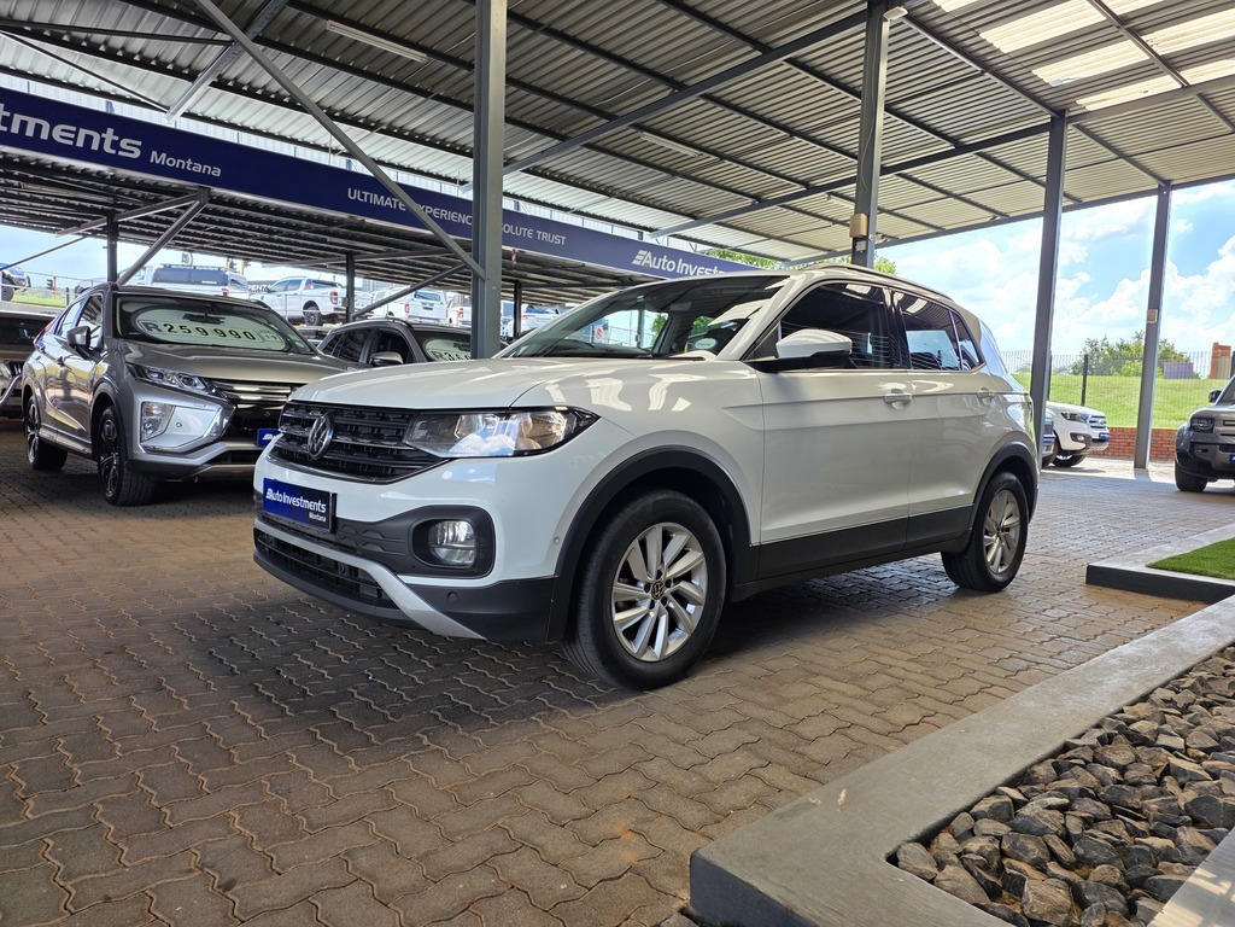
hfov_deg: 73.9
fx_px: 821
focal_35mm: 23
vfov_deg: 58.9
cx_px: 618
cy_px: 464
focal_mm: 6.25
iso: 12
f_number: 1.7
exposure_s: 1/124
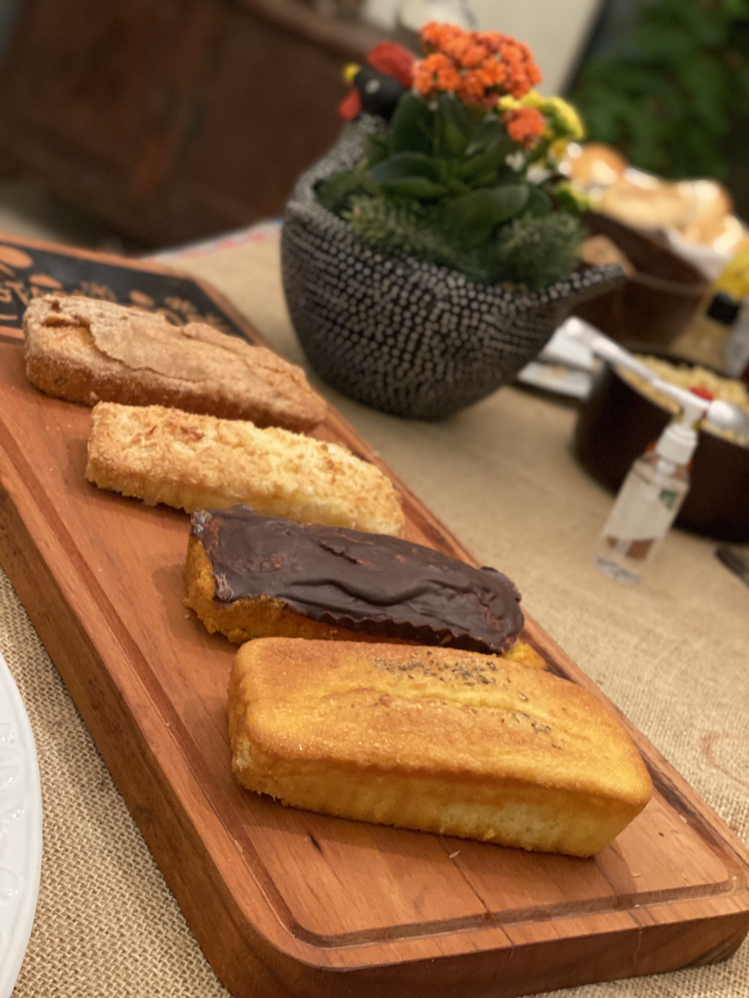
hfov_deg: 28.0
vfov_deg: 36.8
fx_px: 1500
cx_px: 374
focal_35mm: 52
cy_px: 499
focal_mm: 6
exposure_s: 1/30
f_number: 2
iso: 400
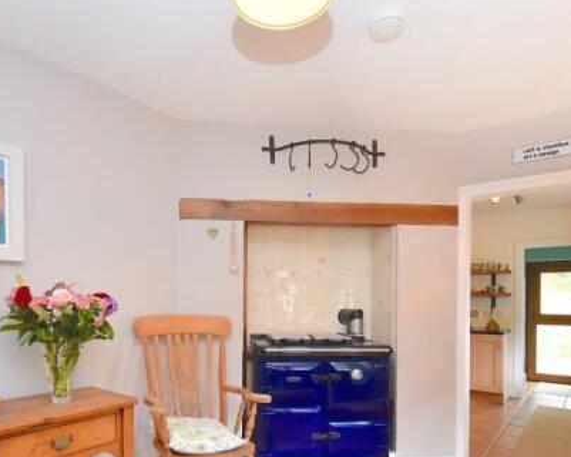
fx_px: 389
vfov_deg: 59.5
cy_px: 304
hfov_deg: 72.3
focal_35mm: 23
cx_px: 248
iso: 1250
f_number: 4.5
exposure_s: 1/125
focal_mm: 10
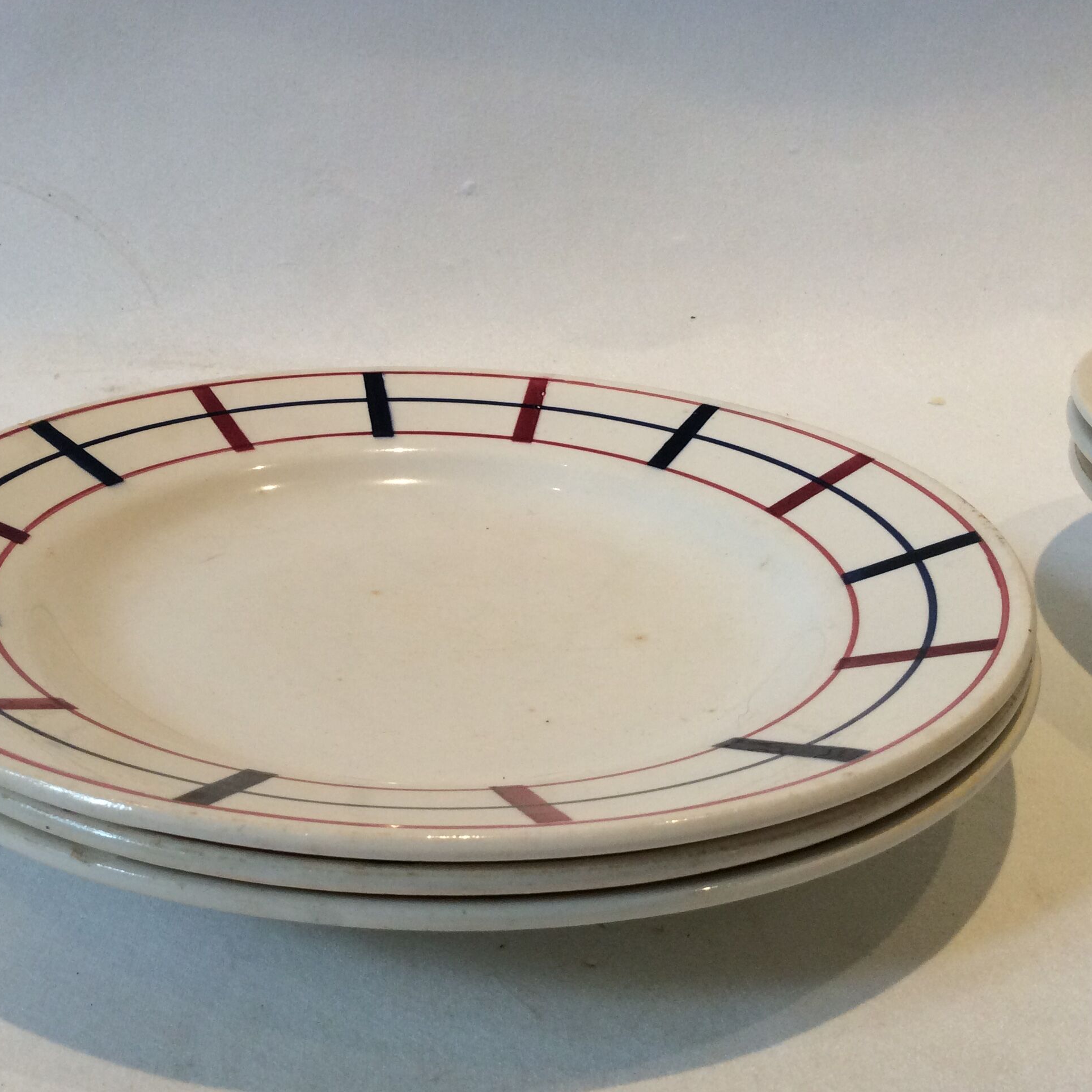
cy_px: 544
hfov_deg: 43.5
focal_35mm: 38
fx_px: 1356
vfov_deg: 43.9
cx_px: 403
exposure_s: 1/25
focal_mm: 3.3
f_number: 2.4
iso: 80
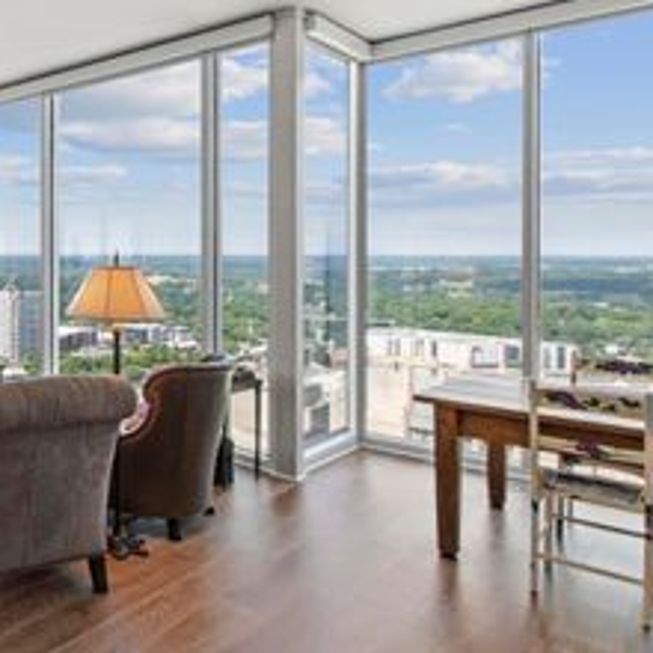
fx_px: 619
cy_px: 251
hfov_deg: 43.1
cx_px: -68
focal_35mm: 29
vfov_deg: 55.1
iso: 100
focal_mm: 10
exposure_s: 1/3
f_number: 8
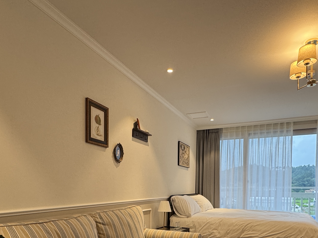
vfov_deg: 47.8
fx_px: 248
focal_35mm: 27
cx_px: 165
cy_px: 198
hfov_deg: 65.3
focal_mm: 2.22
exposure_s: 1/120
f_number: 2.2
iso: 160
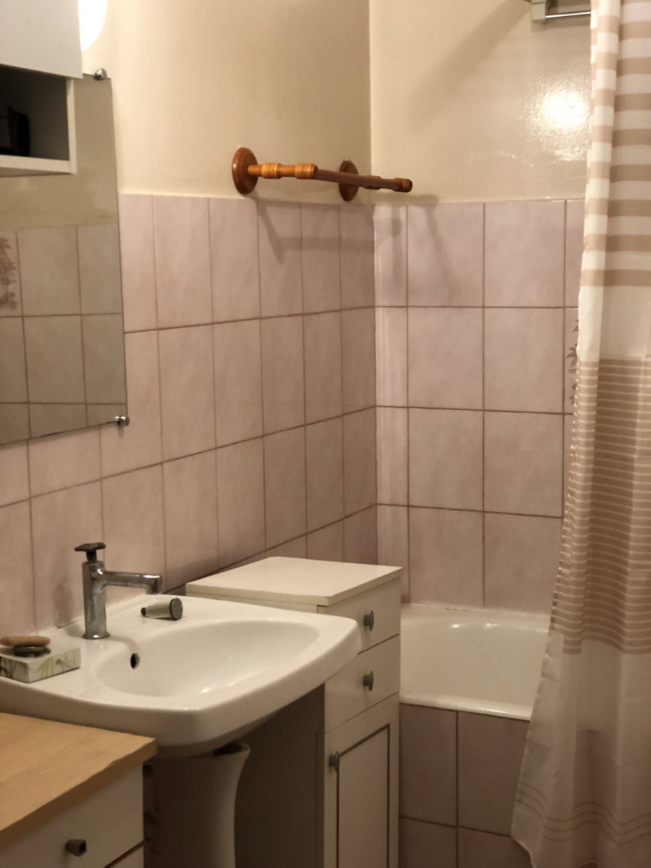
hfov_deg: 25.7
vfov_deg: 33.8
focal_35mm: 57
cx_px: 326
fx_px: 1429
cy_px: 434
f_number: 2.8
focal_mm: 6.6
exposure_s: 1/50
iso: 320
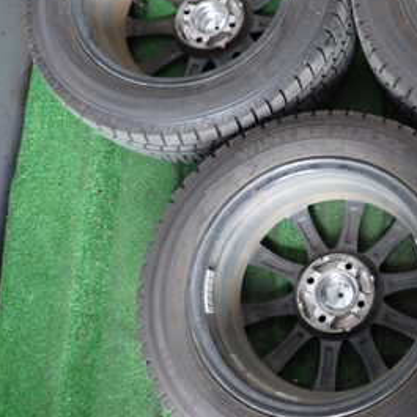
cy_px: 179
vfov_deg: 34.0
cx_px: 467
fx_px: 681
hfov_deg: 30.2
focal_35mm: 50
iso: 640
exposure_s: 1/30
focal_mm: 4.5
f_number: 2
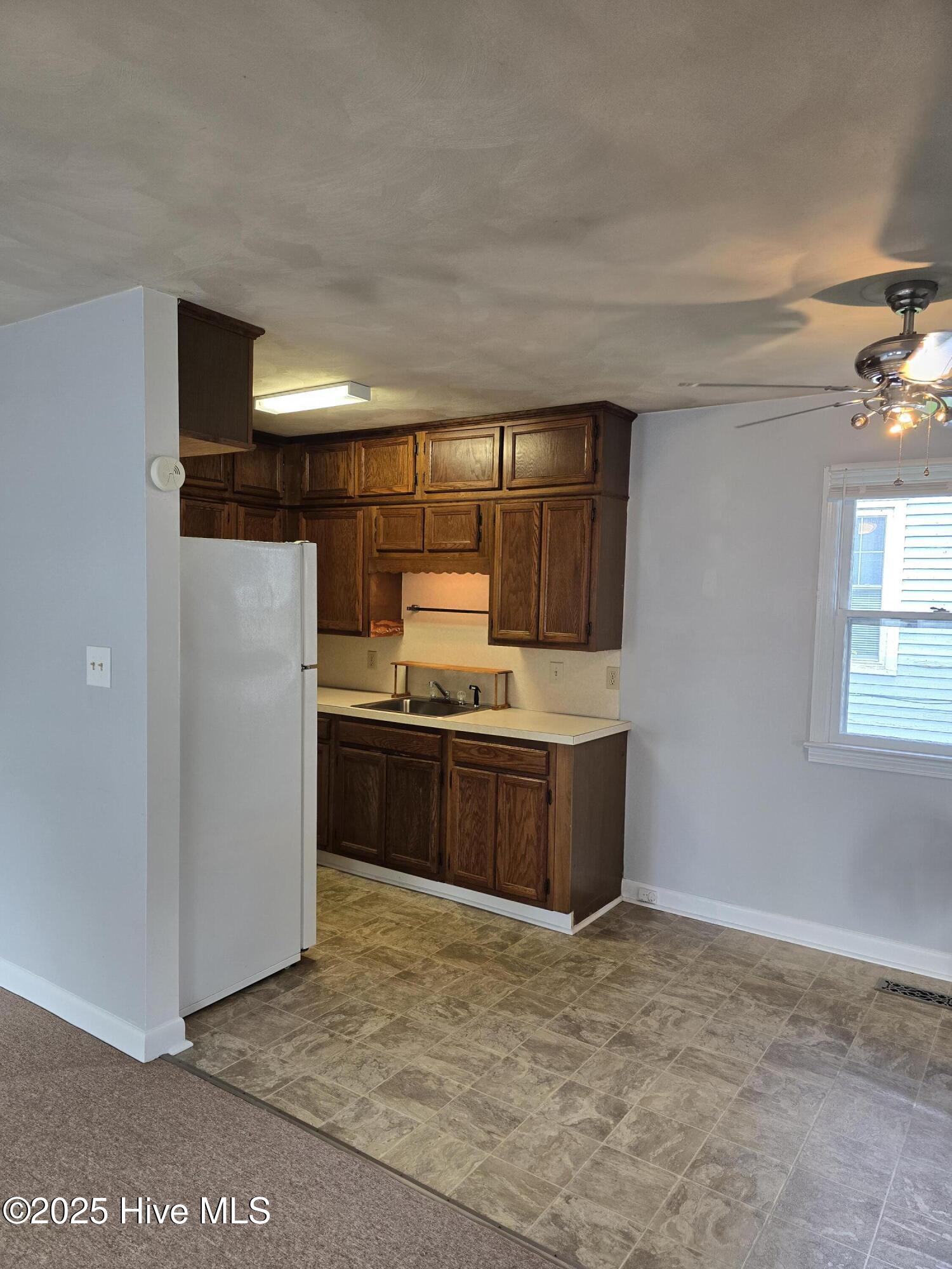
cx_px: 476
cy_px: 634
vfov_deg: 73.9
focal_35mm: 23
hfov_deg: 58.9
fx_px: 843
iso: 125
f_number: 1.7
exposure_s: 1/120
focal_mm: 6.3
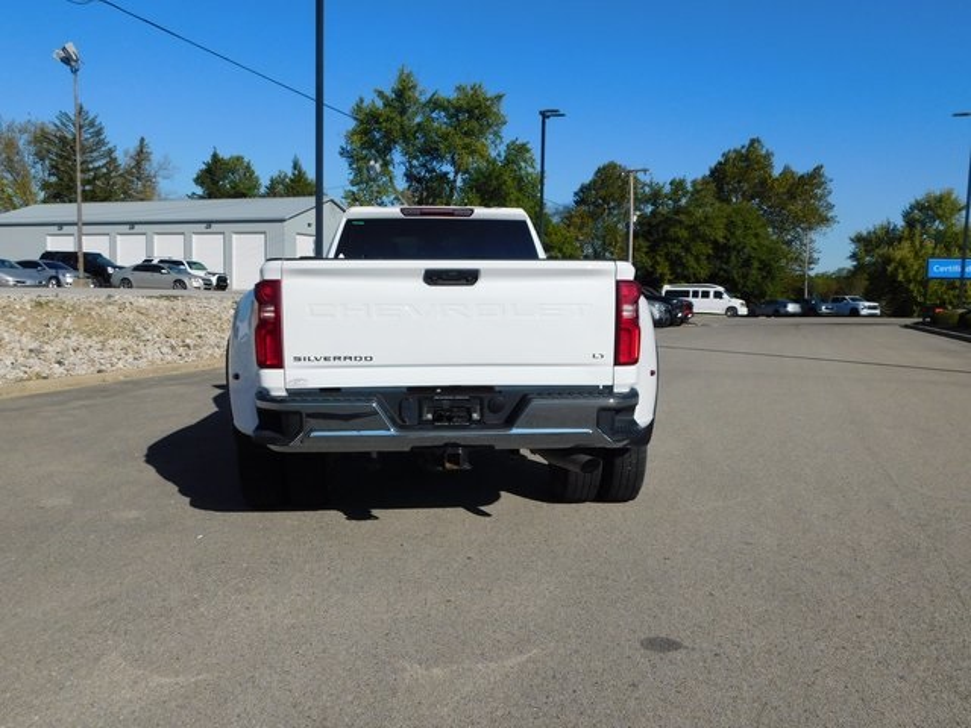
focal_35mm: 30
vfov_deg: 46.8
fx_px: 842
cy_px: 364
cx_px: 486
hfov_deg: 60.0
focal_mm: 5.3
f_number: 6.4
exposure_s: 1/800
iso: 125
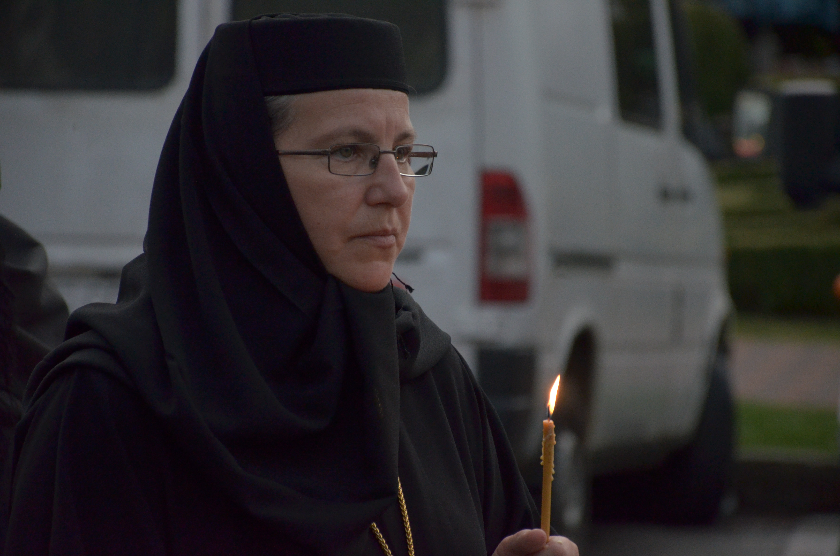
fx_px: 4890
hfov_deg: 9.8
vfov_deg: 6.5
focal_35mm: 210
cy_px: 278
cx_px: 420
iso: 1600
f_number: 5.6
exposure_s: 1/320
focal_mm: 140
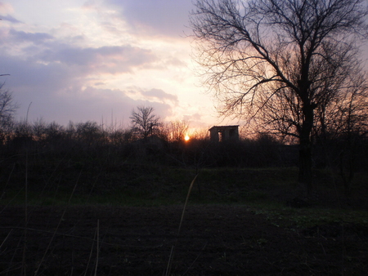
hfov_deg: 49.0
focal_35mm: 38
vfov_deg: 37.8
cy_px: 138
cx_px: 184
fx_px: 404
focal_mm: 6.3
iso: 100
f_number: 3.1
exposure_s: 1/250
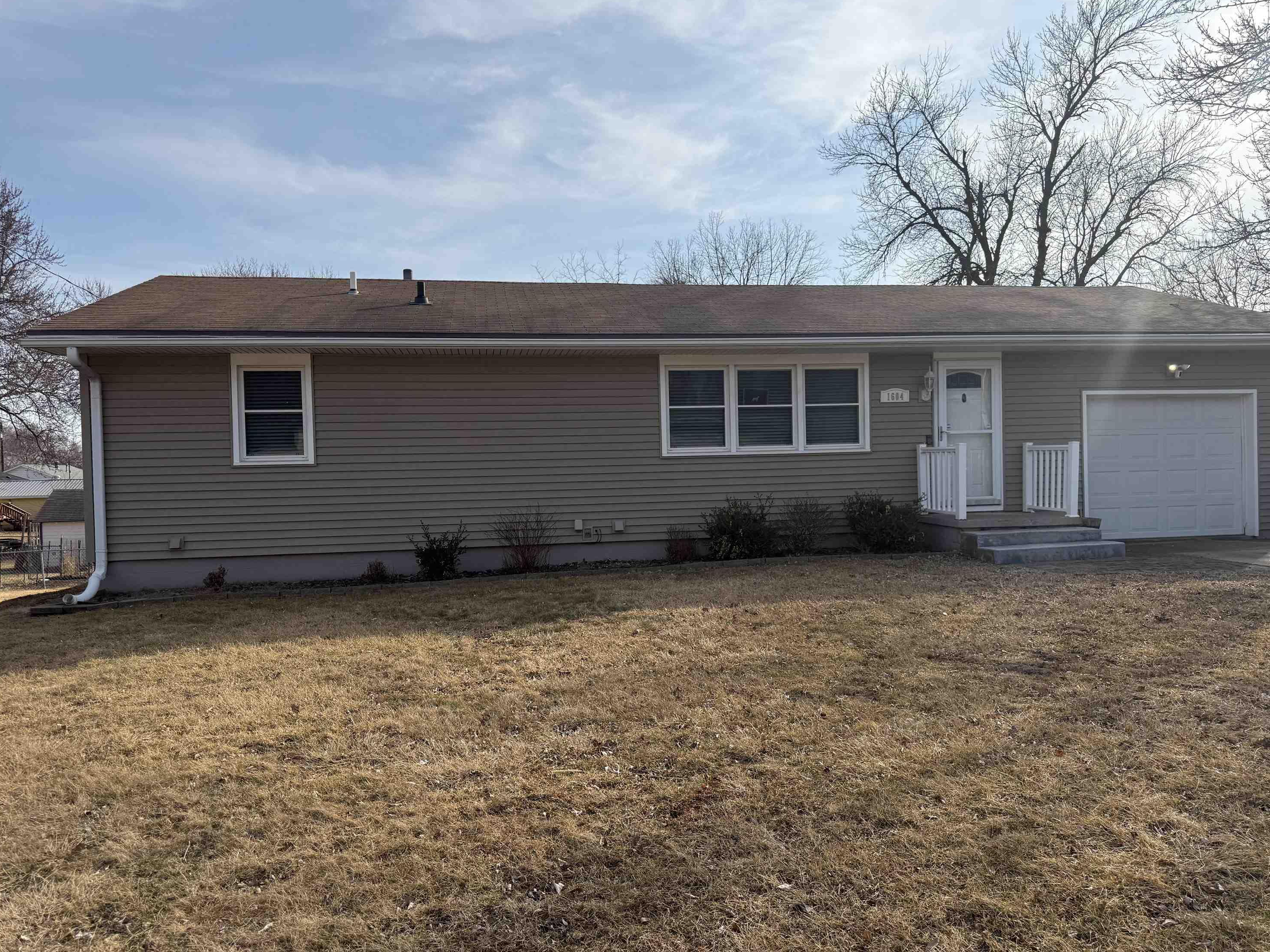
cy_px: 484
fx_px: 917
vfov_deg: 54.9
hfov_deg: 69.4
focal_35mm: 25
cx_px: 657
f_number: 1.78
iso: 100
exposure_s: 1/7353
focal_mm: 6.76
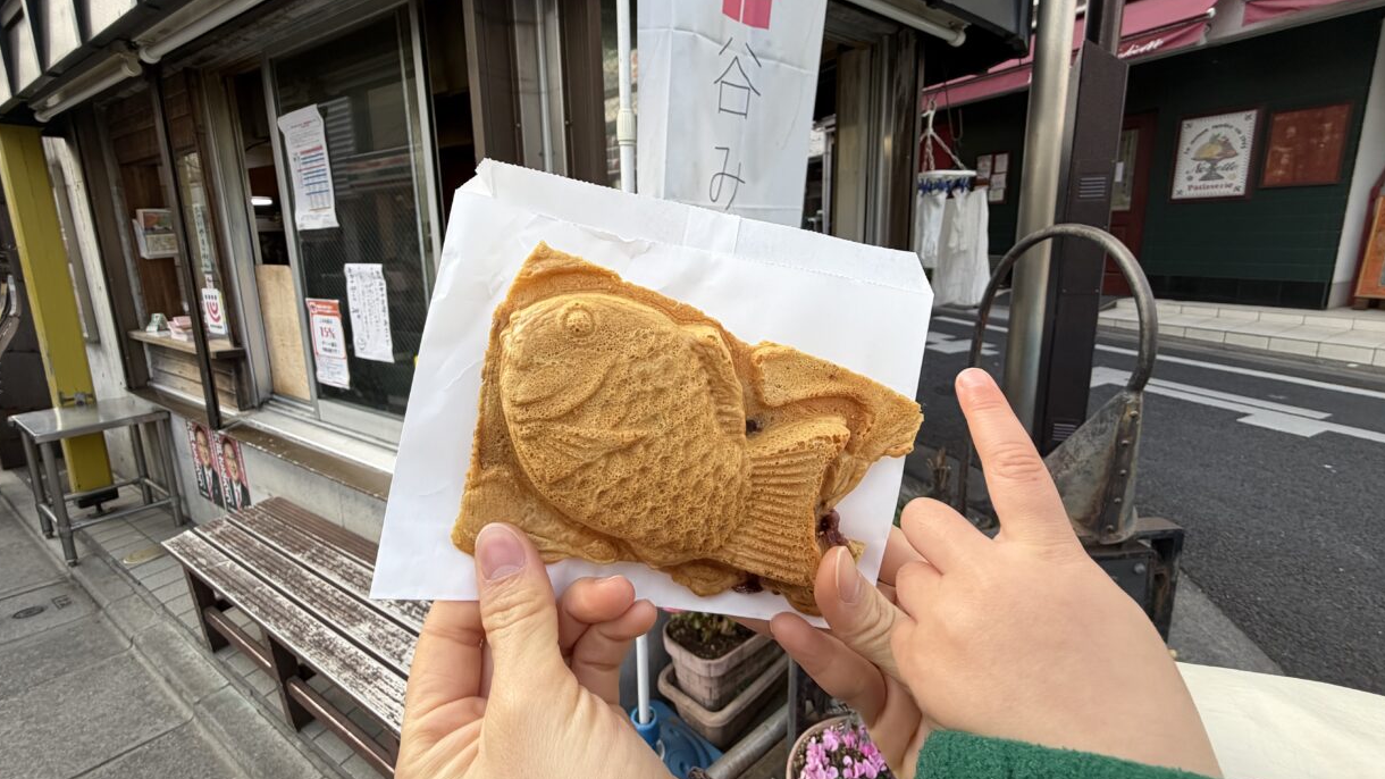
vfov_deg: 66.9
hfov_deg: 99.3
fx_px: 588
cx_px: 673
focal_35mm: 16
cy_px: 350
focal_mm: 2.22
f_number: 2.2
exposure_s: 1/285
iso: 50
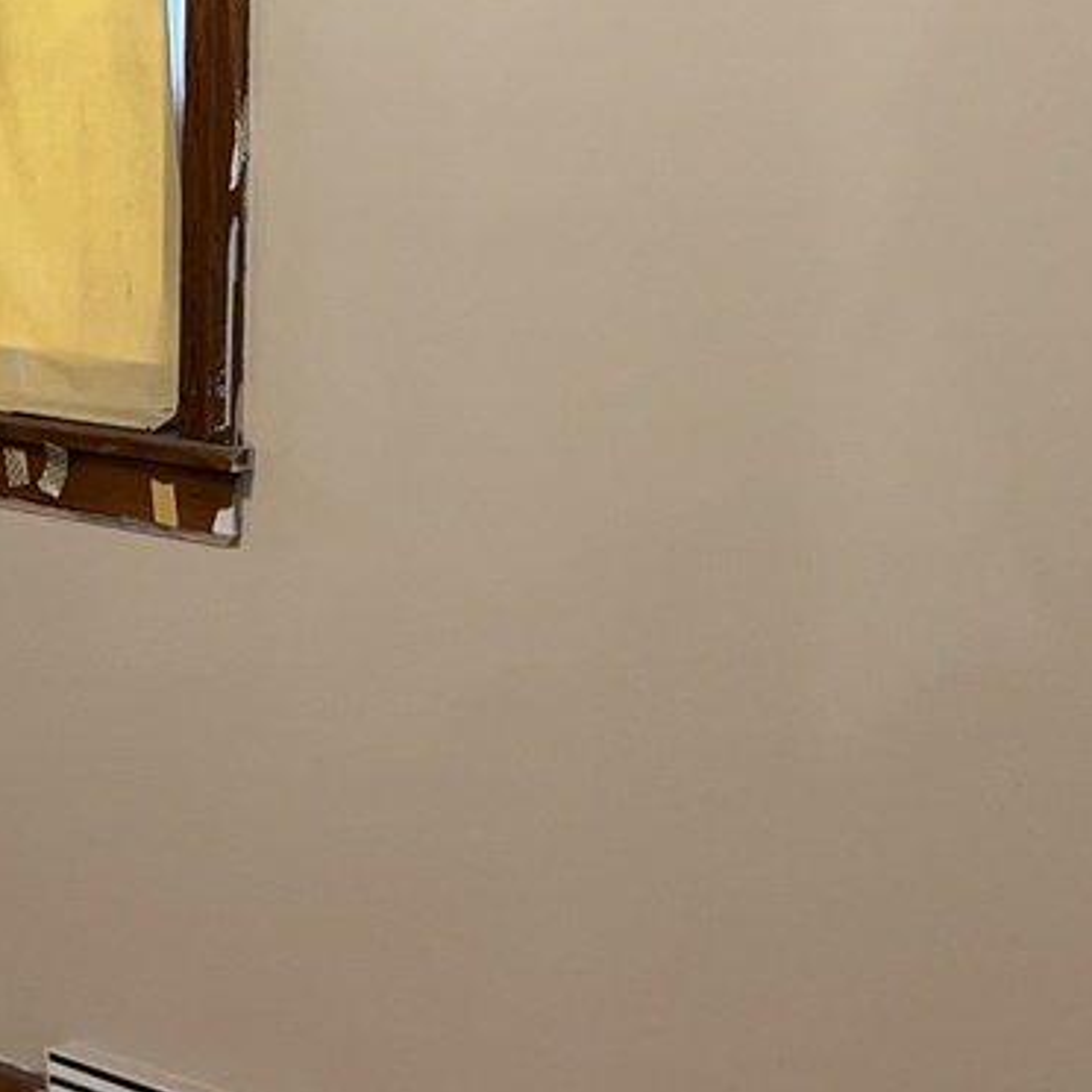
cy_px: 23
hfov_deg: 16.5
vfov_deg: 19.0
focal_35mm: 89
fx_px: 3176
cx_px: -851
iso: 50
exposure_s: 1/17
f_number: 1.6
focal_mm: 5.1
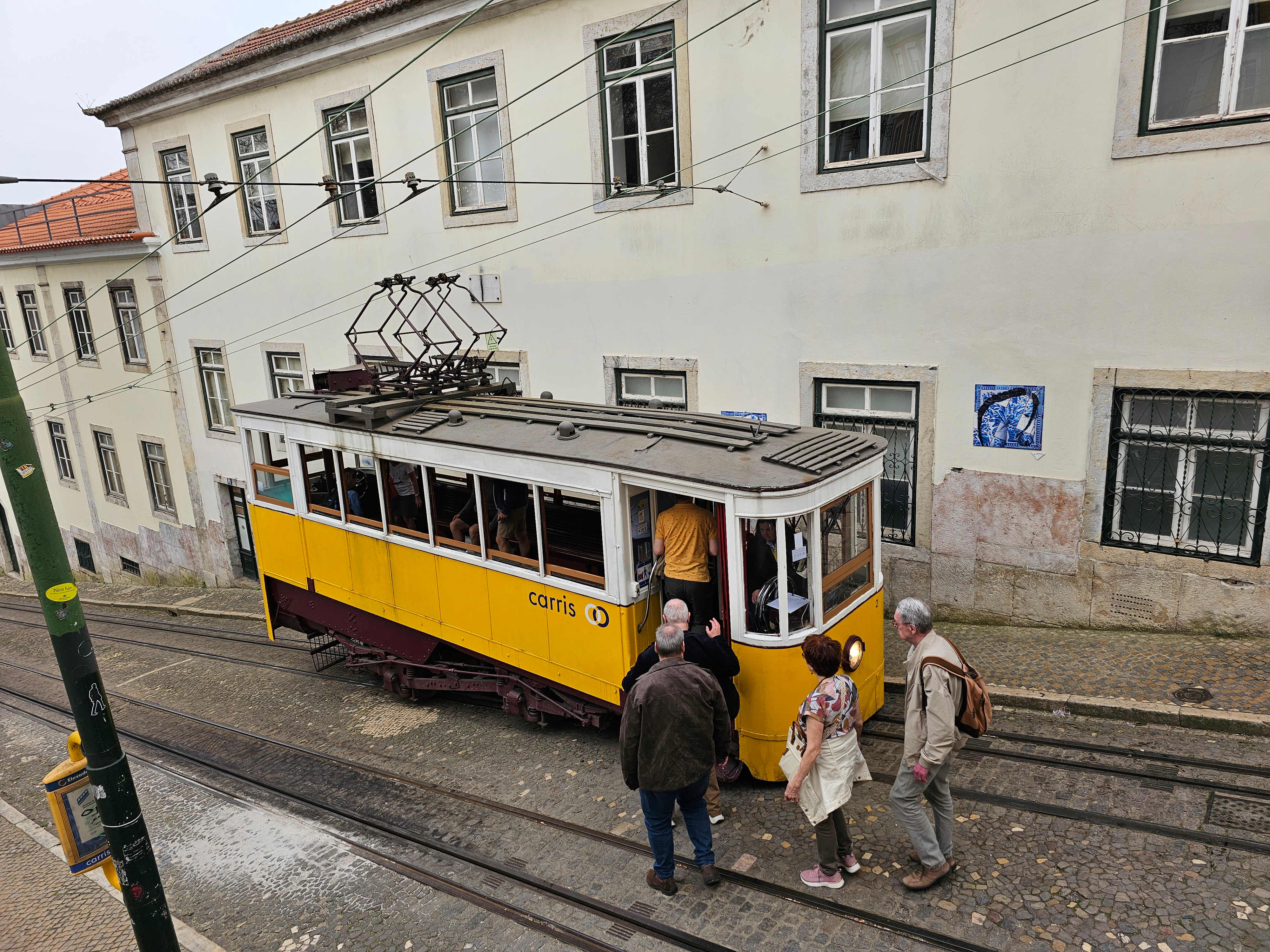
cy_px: 476
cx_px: 635
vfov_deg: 58.9
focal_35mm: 23
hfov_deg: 73.9
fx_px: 844
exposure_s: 1/238
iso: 10
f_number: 1.7
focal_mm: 6.3
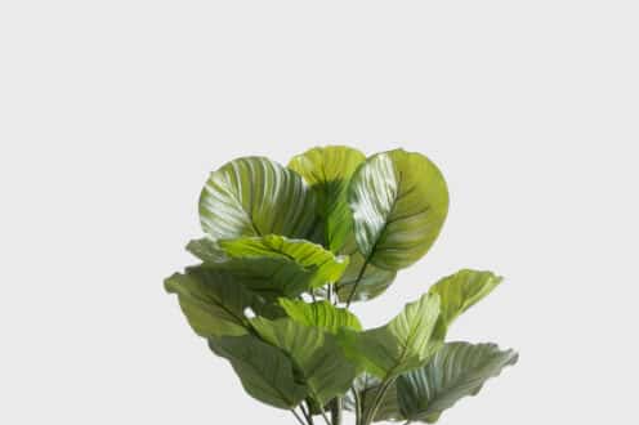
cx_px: 77
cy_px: 628
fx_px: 4470
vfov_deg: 5.4
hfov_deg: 8.2
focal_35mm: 252
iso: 100
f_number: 2.8
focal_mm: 41
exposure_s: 1/160
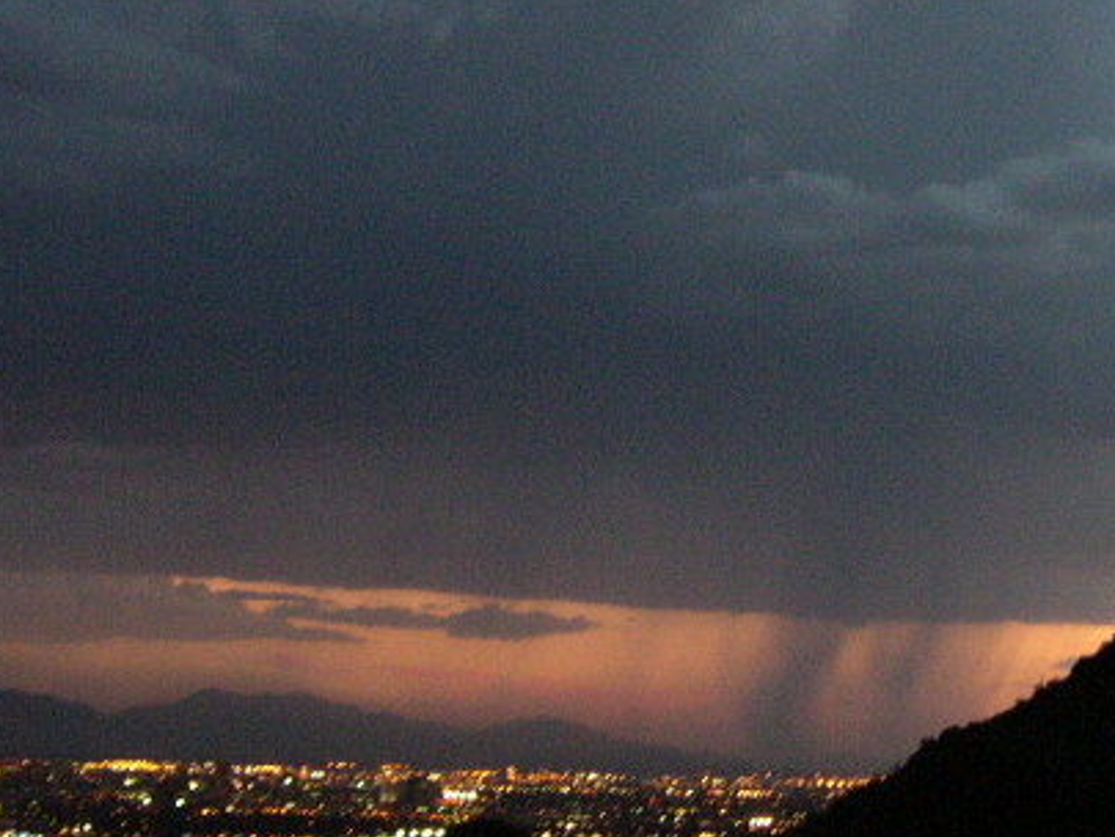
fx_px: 3093
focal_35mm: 96
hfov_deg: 20.1
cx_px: 994
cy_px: 297
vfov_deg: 15.4
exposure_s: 1/9.8
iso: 400
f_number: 2.8
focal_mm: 8
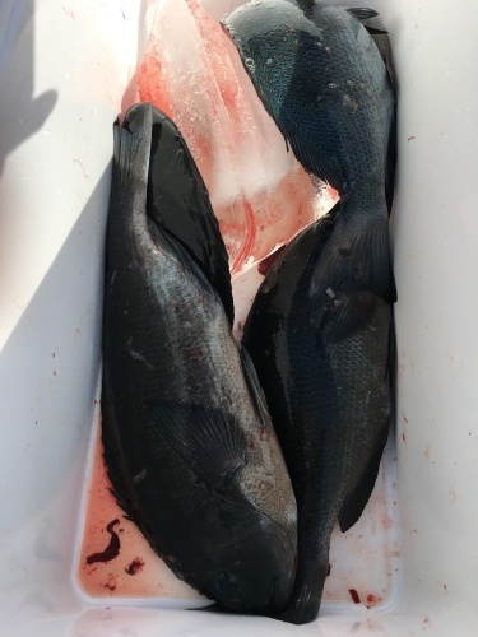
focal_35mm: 29
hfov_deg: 48.2
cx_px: 239
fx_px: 534
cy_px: 318
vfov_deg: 61.7
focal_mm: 4.15
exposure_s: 1/827
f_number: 2.2
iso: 25
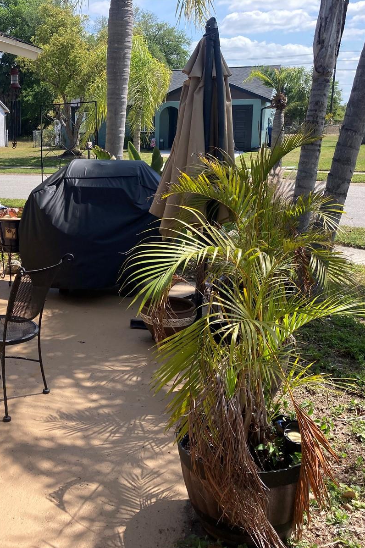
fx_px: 593
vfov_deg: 49.6
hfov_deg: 33.2
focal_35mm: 39
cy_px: 274
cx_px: 75
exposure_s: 1/1200
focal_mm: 3.99
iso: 20
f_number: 1.8
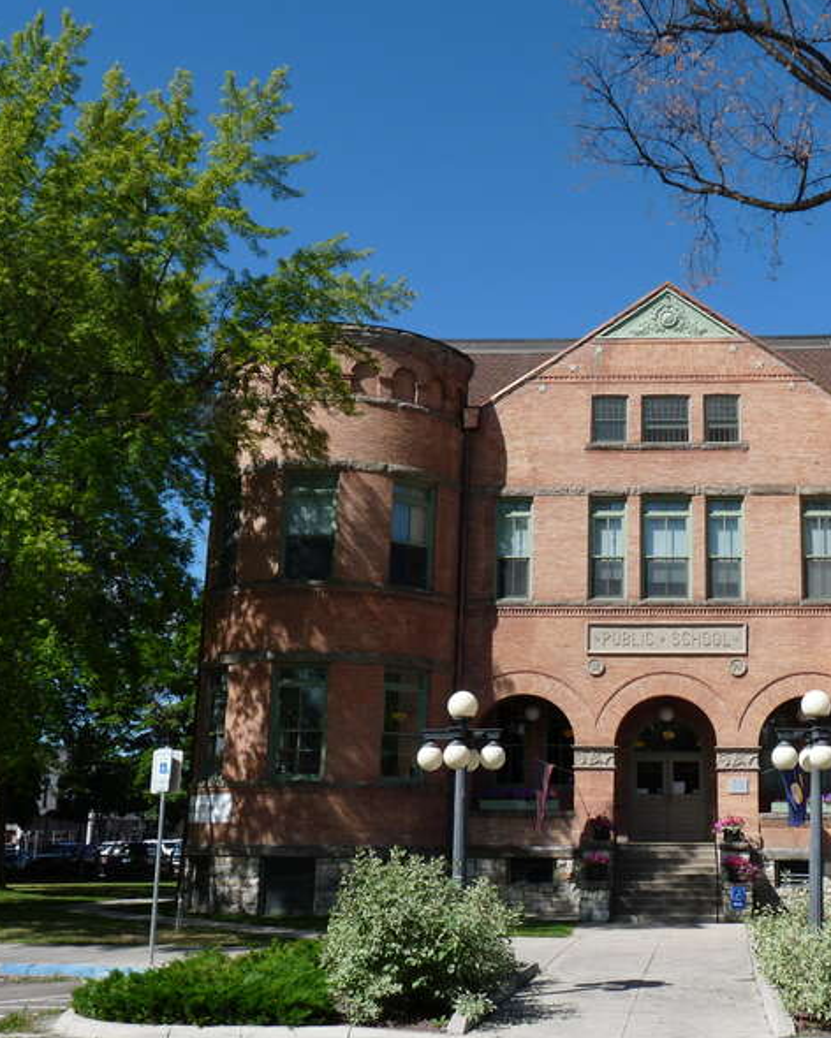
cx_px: 637
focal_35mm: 45
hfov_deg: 32.7
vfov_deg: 41.2
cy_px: 514
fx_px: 1383
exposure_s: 1/500
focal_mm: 6.1
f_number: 5.6
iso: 100
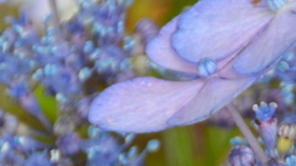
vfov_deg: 1.3
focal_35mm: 936
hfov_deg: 2.3
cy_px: 338
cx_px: 516
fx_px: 7343
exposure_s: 1/100
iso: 200
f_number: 5.6
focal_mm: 79.1
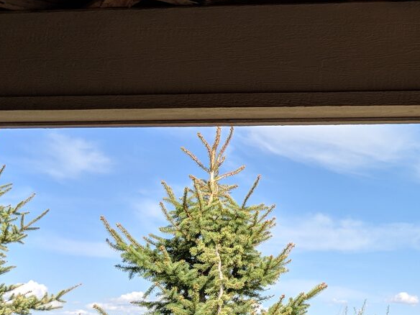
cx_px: 558
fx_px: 898
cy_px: 99
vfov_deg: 19.8
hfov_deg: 23.1
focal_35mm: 74
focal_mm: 4.44
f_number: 1.8
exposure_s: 1/2597
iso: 52
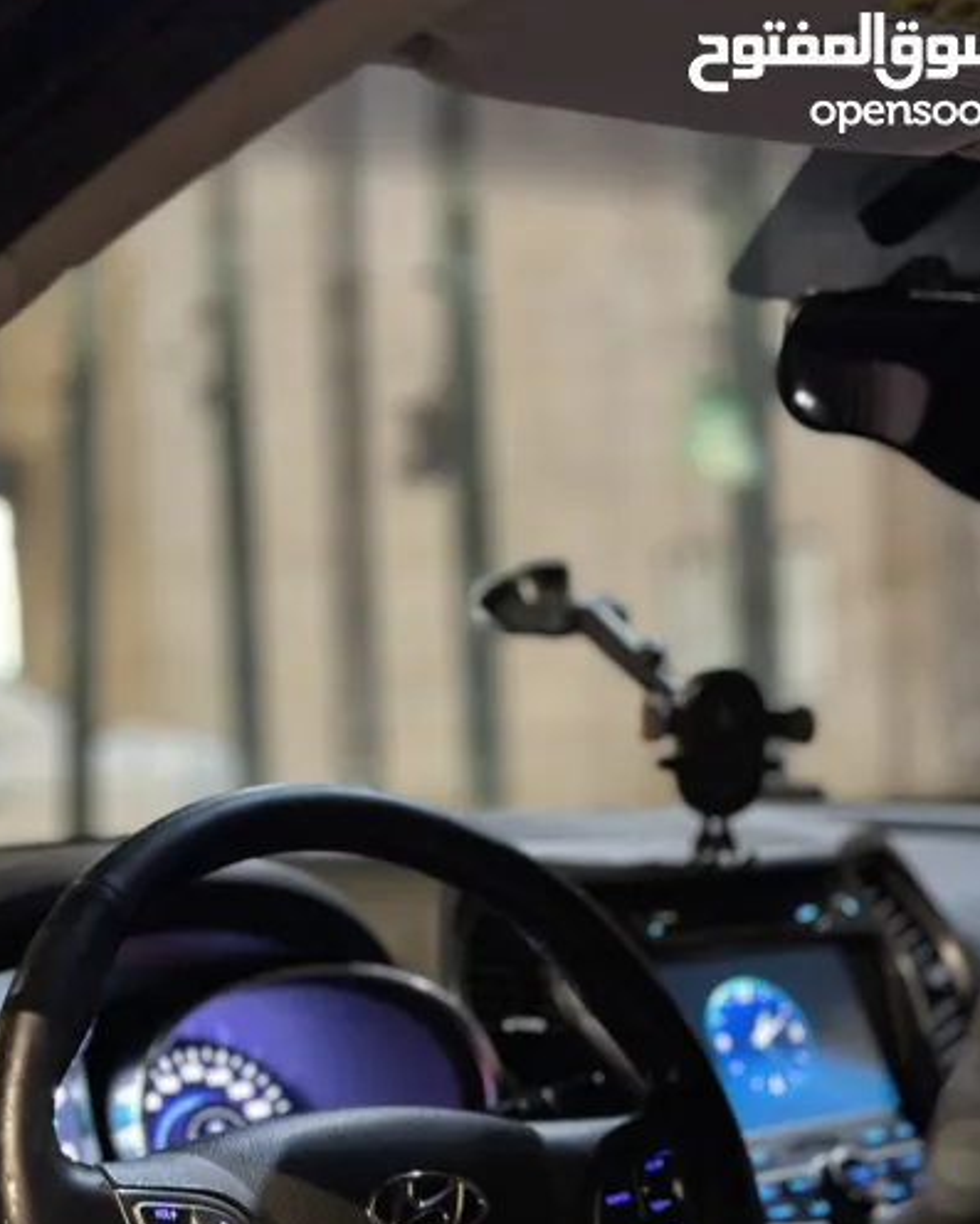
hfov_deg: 22.5
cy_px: 842
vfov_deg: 27.7
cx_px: 442
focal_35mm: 68
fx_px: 2465
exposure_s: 1/14
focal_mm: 6.86
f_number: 1.78
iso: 1000
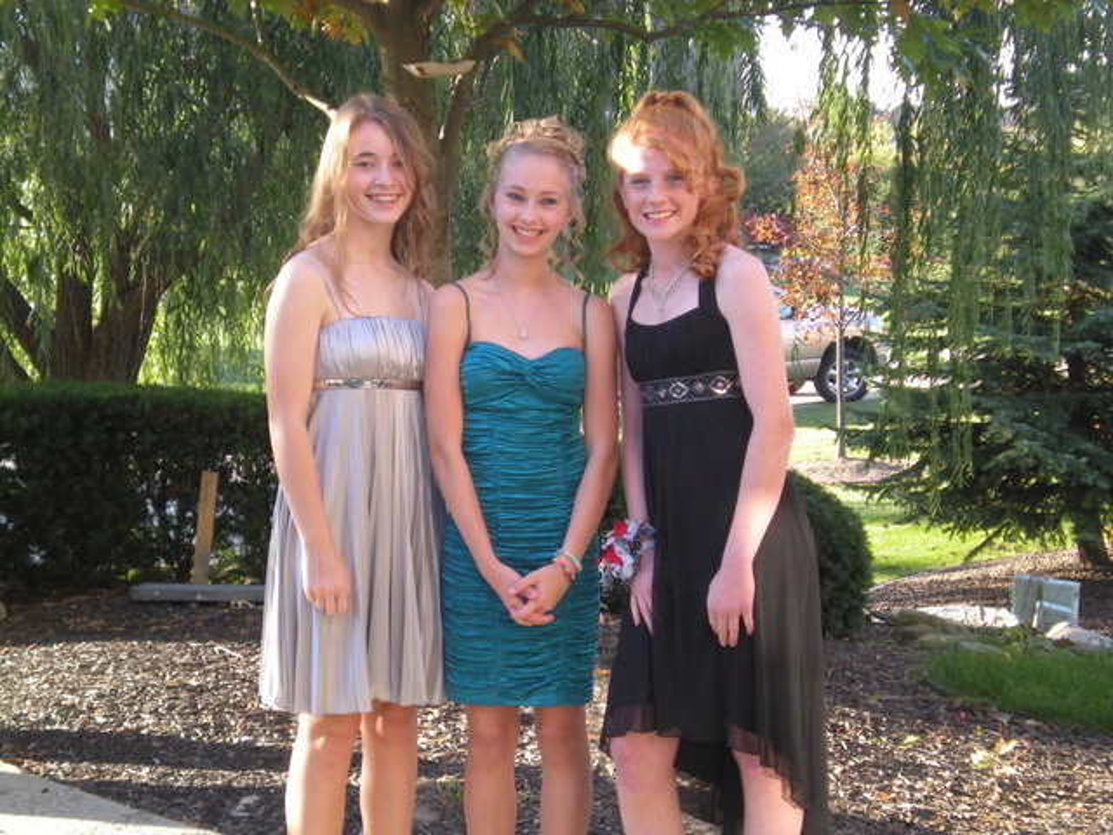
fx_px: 2379
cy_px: 418
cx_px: 556
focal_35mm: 74
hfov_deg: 26.3
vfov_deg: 19.9
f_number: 4.6
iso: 194
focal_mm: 12.3
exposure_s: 1/114
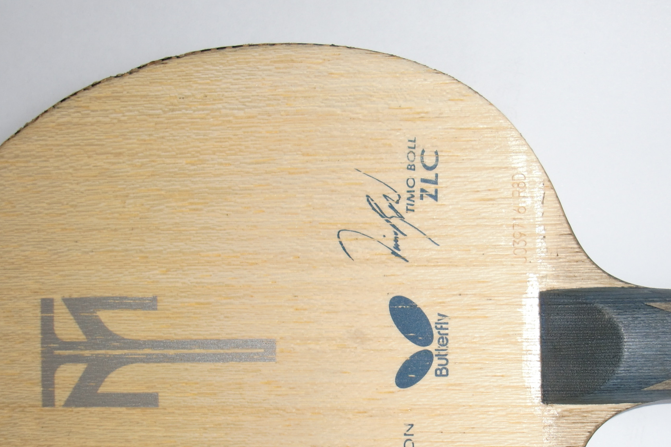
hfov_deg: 35.4
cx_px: 421
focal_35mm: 56
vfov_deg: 23.9
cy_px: 331
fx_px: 1044
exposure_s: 1/100
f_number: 2.8
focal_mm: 6.3
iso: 64
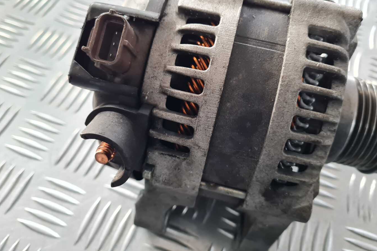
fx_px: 293
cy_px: 106
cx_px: 188
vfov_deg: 46.2
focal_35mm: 28
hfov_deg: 65.5
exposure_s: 1/50
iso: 500
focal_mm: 5.4
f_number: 1.8
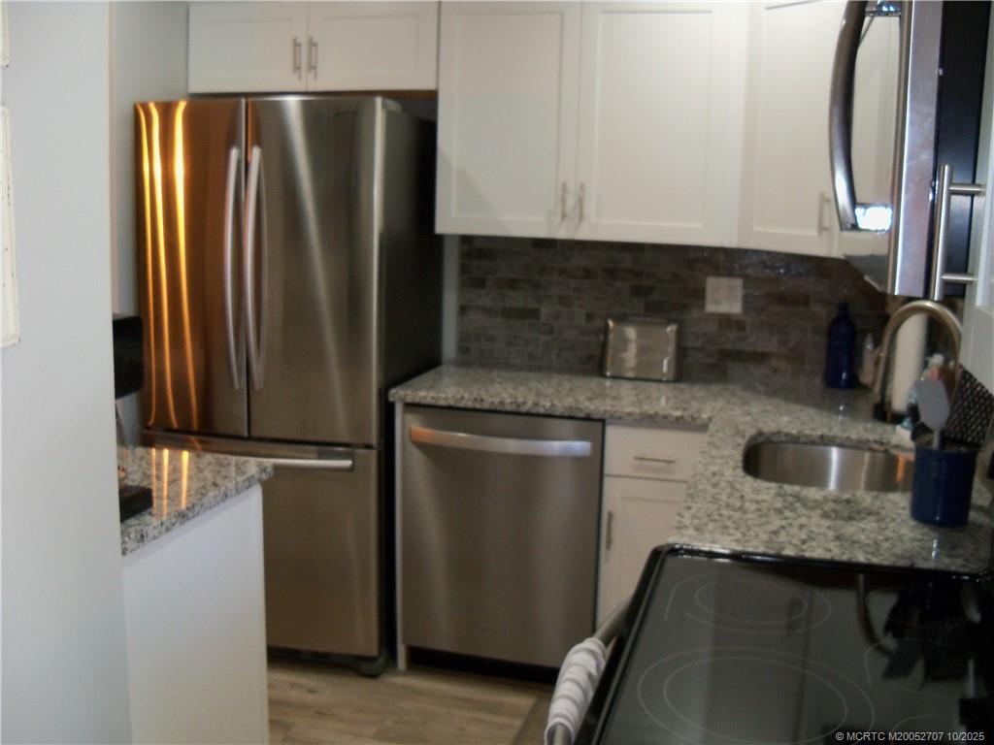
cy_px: 372
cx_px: 497
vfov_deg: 40.7
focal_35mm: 35
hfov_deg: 52.6
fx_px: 1005
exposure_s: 1/30
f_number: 3.5
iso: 200
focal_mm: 6.2
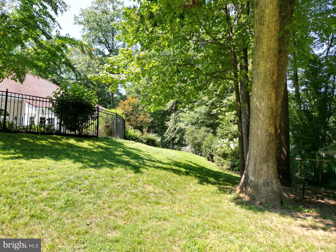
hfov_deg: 71.6
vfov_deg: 56.8
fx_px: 233
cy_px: 126
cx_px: 168
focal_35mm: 24
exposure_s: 1/800
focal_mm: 6.72
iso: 110
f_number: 1.7
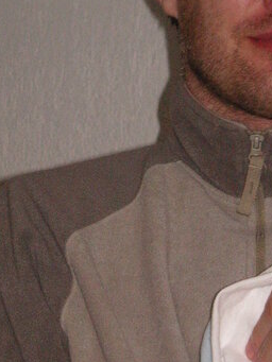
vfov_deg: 8.0
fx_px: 2576
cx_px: 240
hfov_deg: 6.0
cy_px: 93
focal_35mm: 246
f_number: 5
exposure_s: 1/105
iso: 160
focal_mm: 17.1
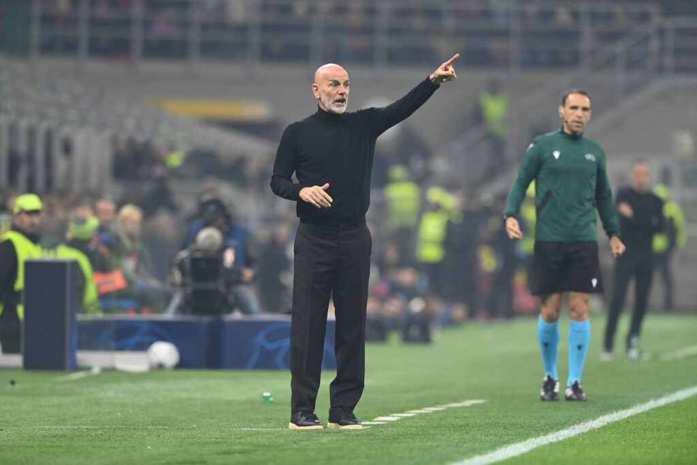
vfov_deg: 3.4
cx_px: 348
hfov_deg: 5.2
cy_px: 232
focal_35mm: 400
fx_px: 7745
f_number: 3.5
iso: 3200
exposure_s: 1/1600
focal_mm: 400
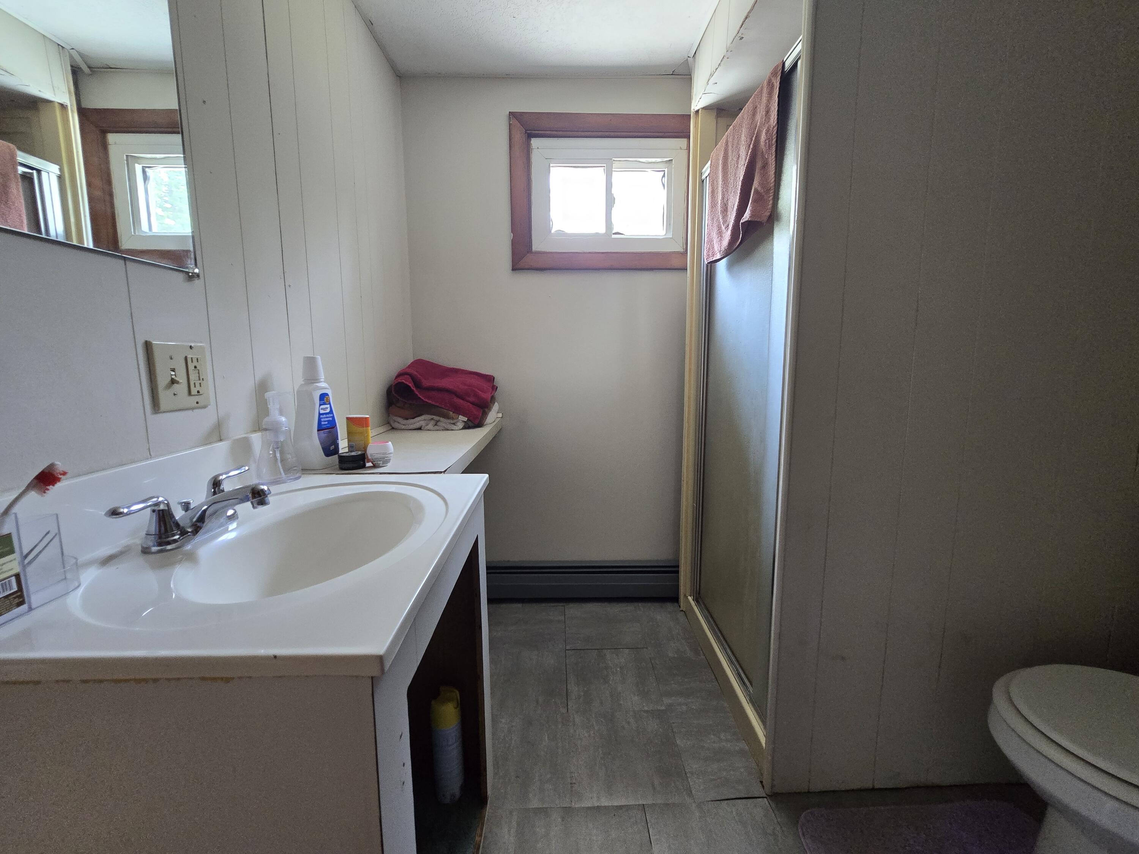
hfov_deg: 106.2
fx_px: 428
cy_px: 427
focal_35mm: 13
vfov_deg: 89.9
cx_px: 570
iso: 400
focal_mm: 2.2
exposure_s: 1/60
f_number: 2.2
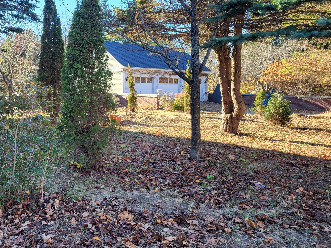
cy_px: 93
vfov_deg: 38.4
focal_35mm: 37
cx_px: 98
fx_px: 354
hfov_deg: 48.9
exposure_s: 1/320
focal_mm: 5.4
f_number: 1.8
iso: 40
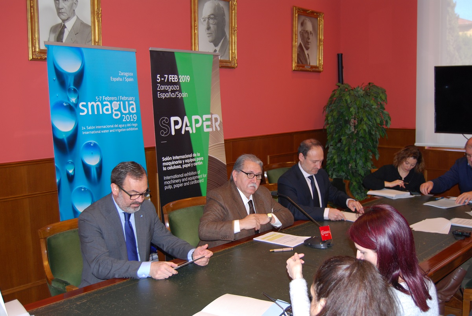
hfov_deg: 49.5
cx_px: 236
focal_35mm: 39
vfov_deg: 34.3
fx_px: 512
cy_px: 158
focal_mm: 26
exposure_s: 1/60
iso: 250
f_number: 4
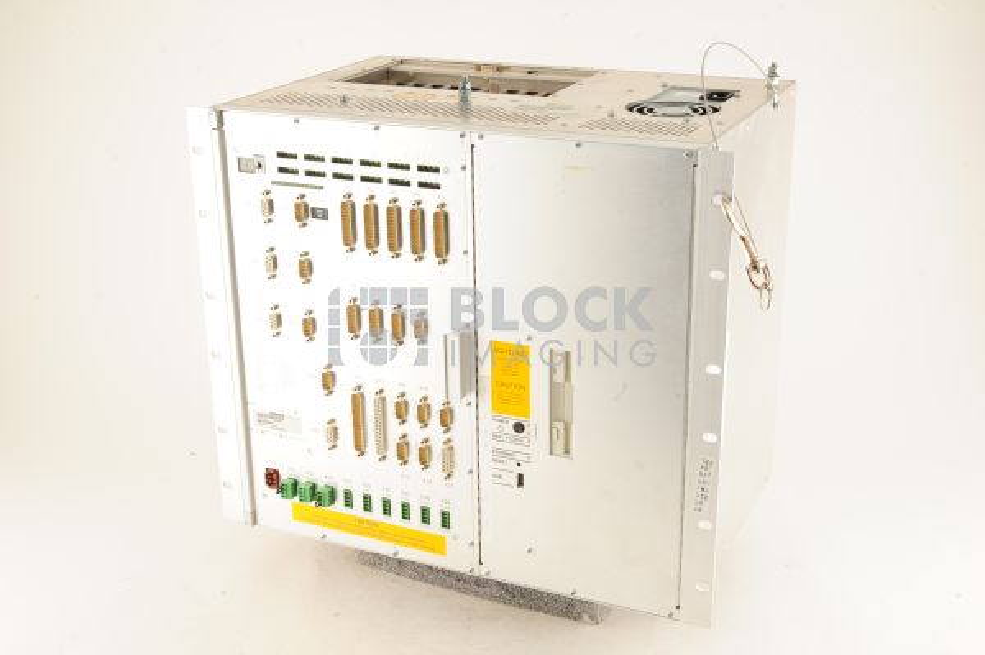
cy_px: 328
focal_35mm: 50
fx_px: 1367
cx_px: 492
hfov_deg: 39.6
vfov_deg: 26.9
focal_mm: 50
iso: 1600
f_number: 13
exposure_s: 1/160
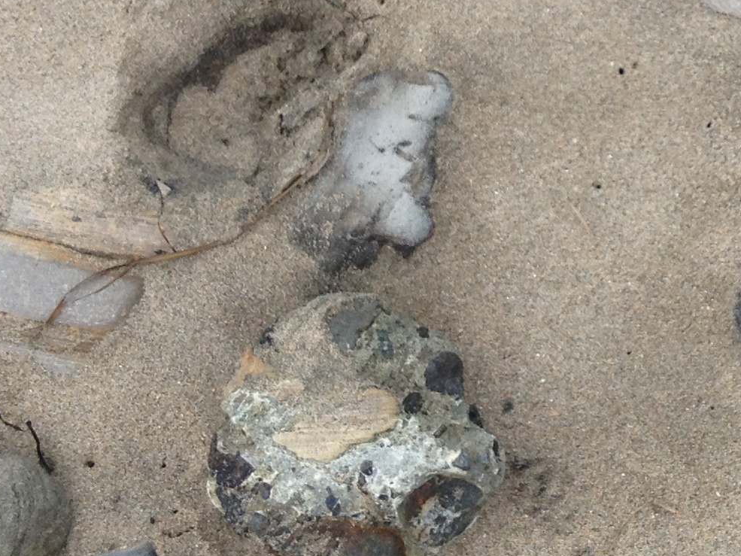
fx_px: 2483
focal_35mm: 116
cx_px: 837
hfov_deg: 16.4
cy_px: 71
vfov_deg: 12.7
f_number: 2.4
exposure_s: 1/1255
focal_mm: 4.28
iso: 50
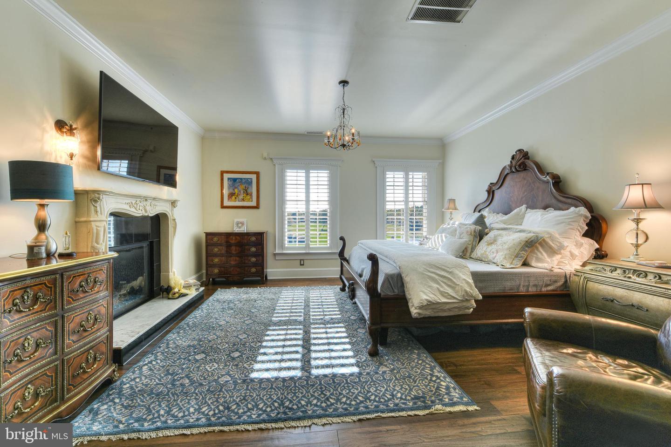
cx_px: 336
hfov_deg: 100.4
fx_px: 280
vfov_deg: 77.3
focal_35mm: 15
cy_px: 224
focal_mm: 15
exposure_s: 1/1.67
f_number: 22
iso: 100
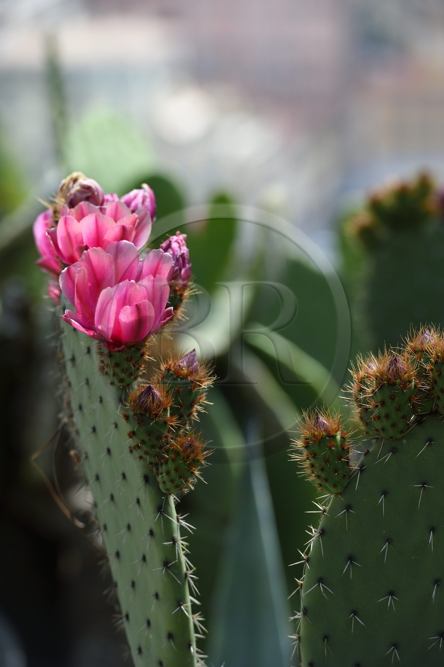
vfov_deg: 10.3
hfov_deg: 6.9
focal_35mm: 200
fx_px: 3704
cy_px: 334
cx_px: 222
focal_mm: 200
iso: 200
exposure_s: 1/320
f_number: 7.1
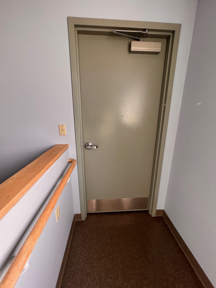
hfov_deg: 89.9
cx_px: 108
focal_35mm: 13
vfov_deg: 106.2
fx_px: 108
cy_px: 144
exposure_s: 1/99
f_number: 1.8
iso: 50
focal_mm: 1.57
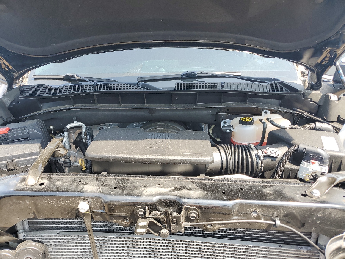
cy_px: 130
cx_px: 172
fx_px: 259
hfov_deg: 67.3
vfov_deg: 53.1
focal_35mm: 26
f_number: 1.5
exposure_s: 1/323
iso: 50
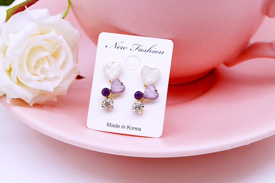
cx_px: 138
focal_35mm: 82
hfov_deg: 24.6
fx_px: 630
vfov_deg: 16.5
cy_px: 92
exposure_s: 1/250
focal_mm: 55
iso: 800
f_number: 8
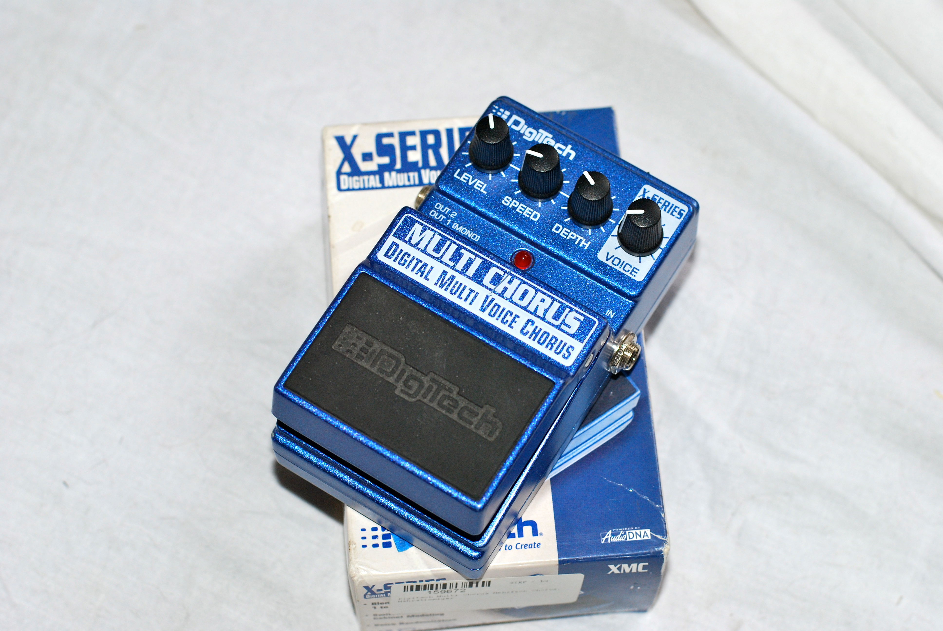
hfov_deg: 27.0
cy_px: 316
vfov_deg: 18.2
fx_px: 1967
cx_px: 472
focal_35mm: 75
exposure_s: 1/125
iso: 400
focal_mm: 50
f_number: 5.6
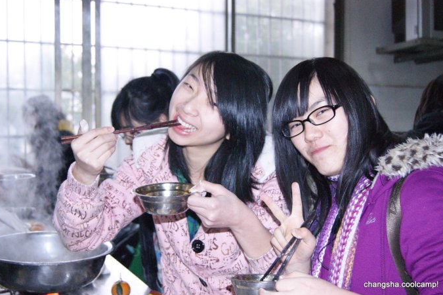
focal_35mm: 46
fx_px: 566
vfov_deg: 29.2
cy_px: 148
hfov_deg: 42.7
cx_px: 222
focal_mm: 30
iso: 1600
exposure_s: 1/40
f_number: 4.5
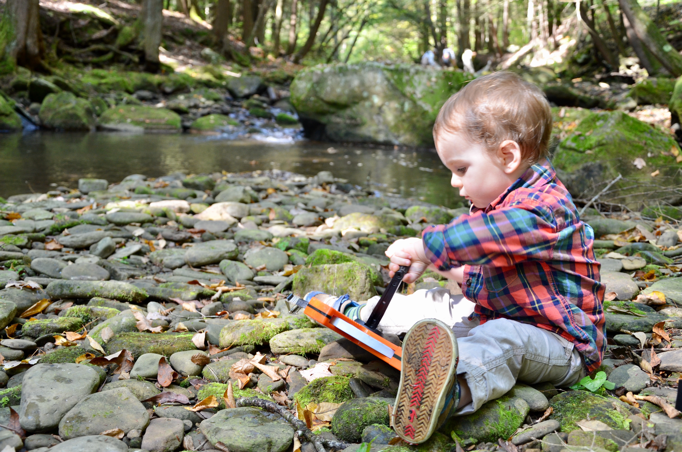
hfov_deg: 49.6
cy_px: 226
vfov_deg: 34.1
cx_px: 341
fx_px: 737
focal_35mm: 39
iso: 400
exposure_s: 1/40
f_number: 4
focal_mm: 26
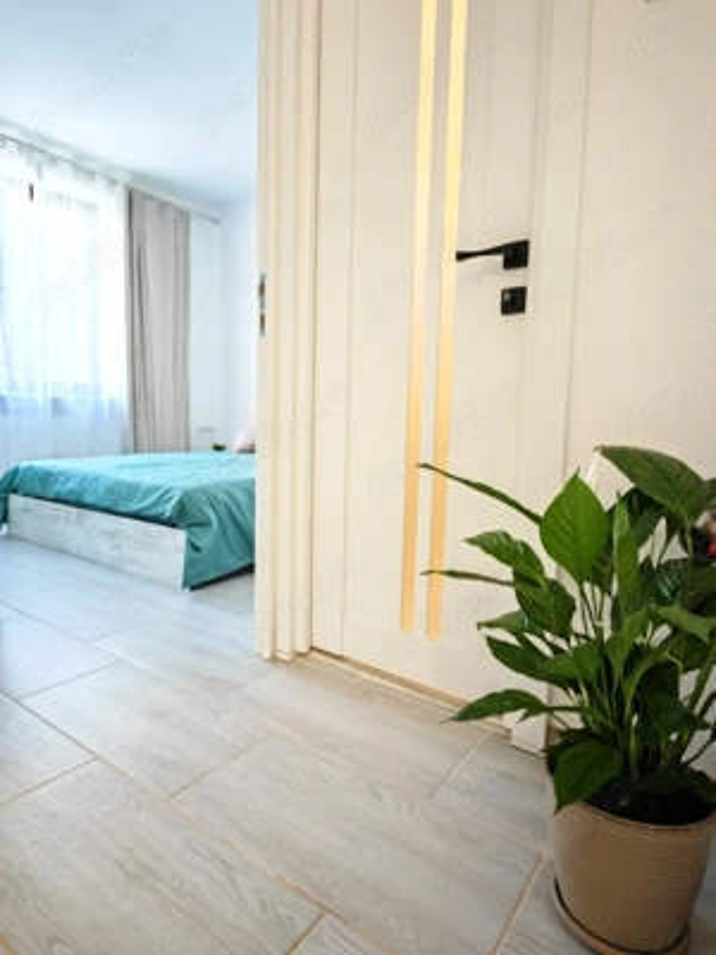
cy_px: 478
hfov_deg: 68.7
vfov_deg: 84.7
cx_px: 358
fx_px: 524
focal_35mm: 19
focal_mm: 2.16
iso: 800
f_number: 2.2
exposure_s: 1/33
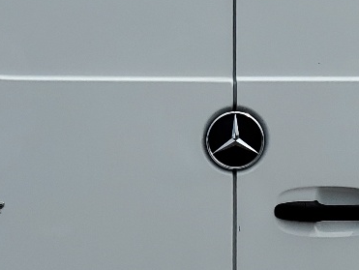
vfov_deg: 13.2
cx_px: 191
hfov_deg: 17.6
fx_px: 1163
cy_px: 40
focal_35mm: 112
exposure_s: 1/5000
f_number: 1.5
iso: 50
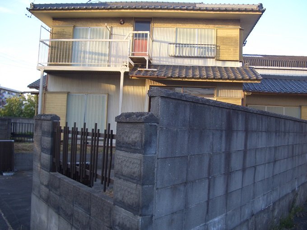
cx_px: 154
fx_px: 310
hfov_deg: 52.6
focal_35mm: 35
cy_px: 115
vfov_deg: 40.7
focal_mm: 5.8
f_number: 2.6
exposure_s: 1/100
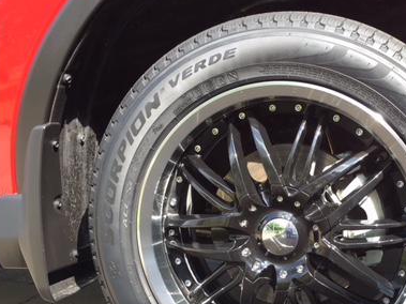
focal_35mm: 49
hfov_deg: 38.3
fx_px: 575
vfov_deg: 29.2
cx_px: 282
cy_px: 227
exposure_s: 1/133
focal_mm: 4.15
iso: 25
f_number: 2.2
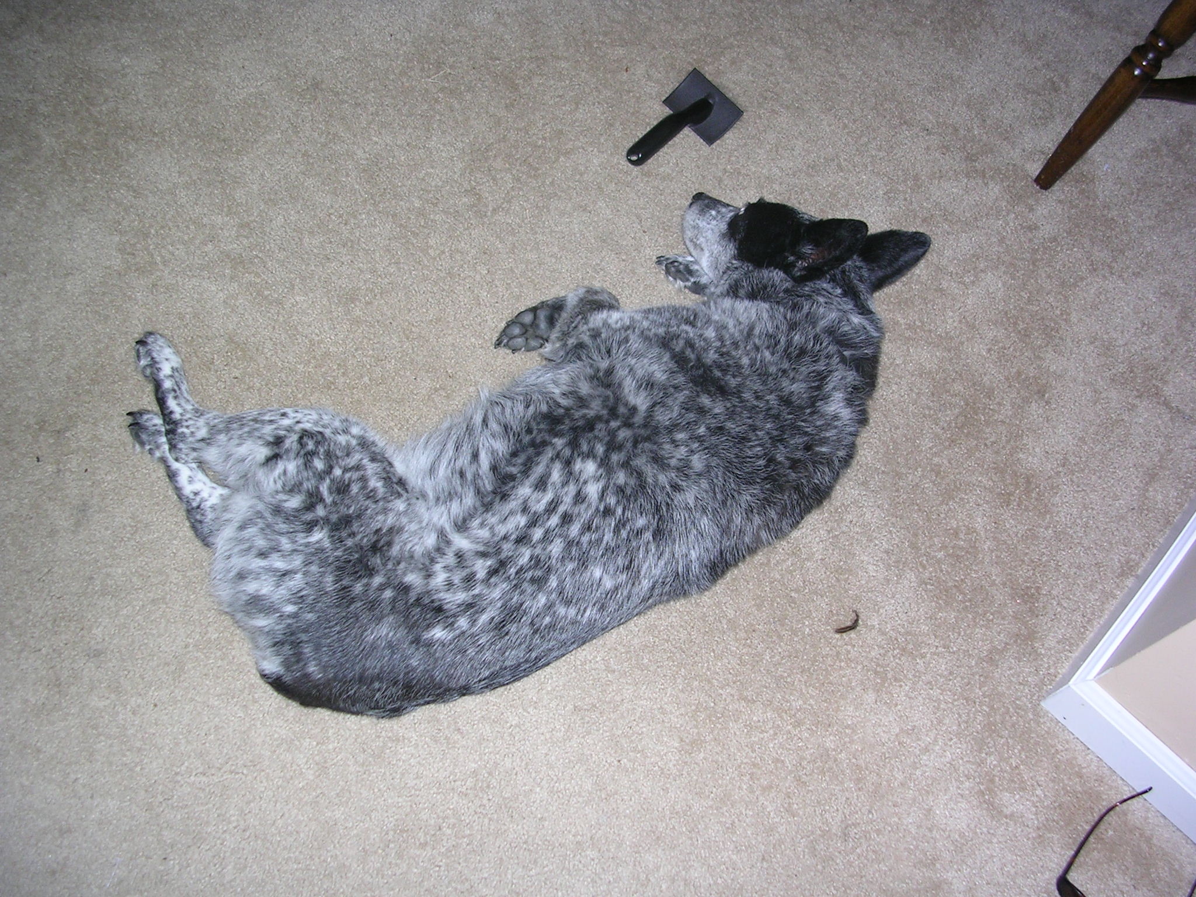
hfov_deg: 49.0
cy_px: 448
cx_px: 598
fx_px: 1313
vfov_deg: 37.7
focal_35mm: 38
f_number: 2.8
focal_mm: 5.8
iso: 50
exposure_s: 1/60.1
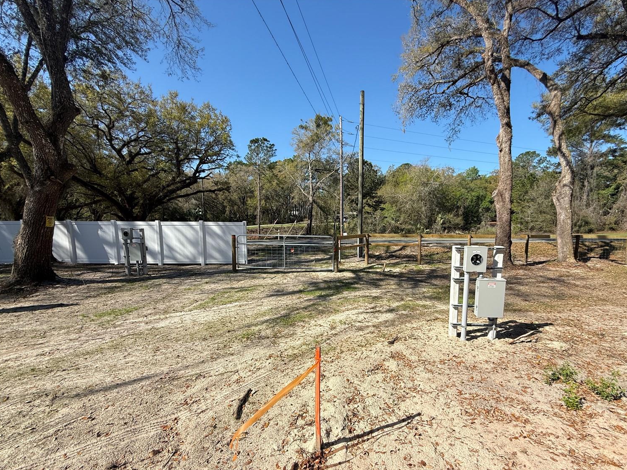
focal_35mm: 15
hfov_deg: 98.1
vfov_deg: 81.7
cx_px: 332
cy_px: 250
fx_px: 272
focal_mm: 2.22
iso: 50
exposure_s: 1/1259
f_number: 2.2
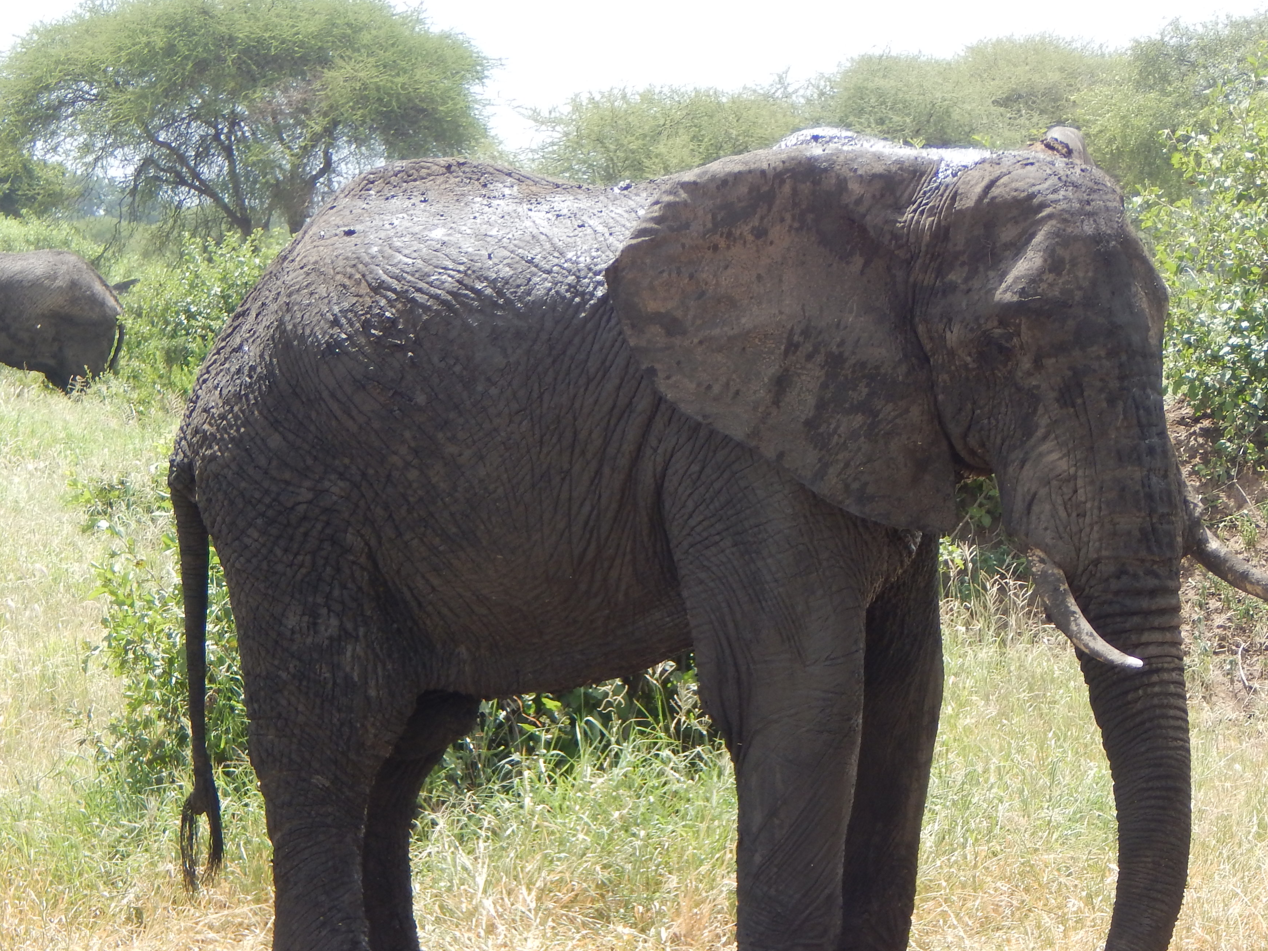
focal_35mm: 308
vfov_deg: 4.8
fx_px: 11282
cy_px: 585
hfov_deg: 6.4
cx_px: 682
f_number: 5.6
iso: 125
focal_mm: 41.7
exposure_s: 1/200
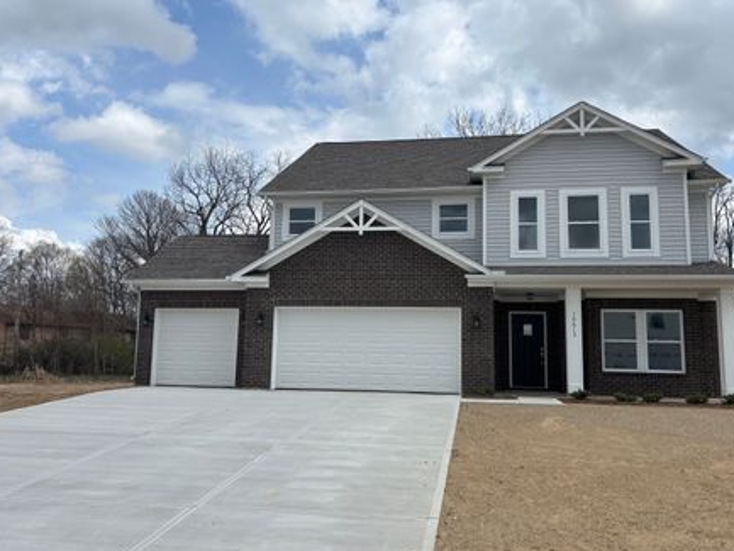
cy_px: 264
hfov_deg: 59.9
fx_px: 636
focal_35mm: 30
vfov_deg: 46.8
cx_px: 378
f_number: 1.6
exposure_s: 1/4854
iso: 50
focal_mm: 5.96
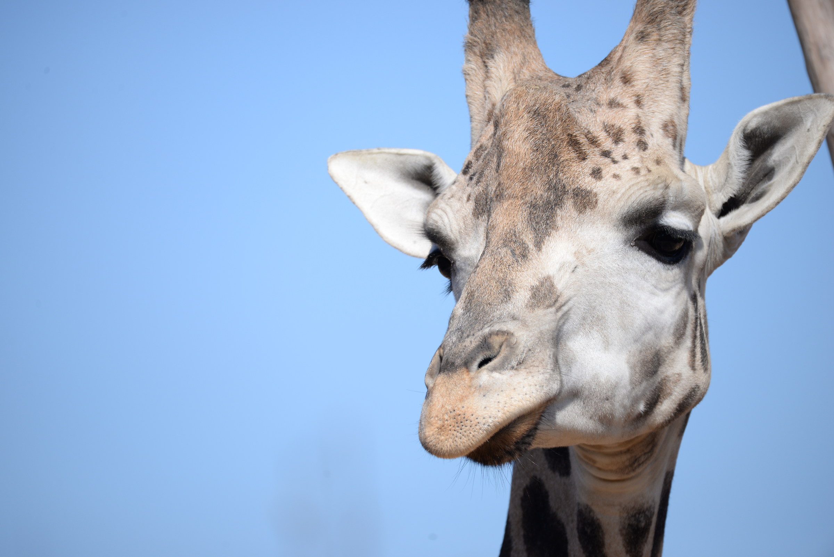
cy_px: 278
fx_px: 13904
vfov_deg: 2.3
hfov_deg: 3.4
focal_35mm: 600
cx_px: 417
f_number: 8
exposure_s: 1/1000
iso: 400
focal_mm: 600
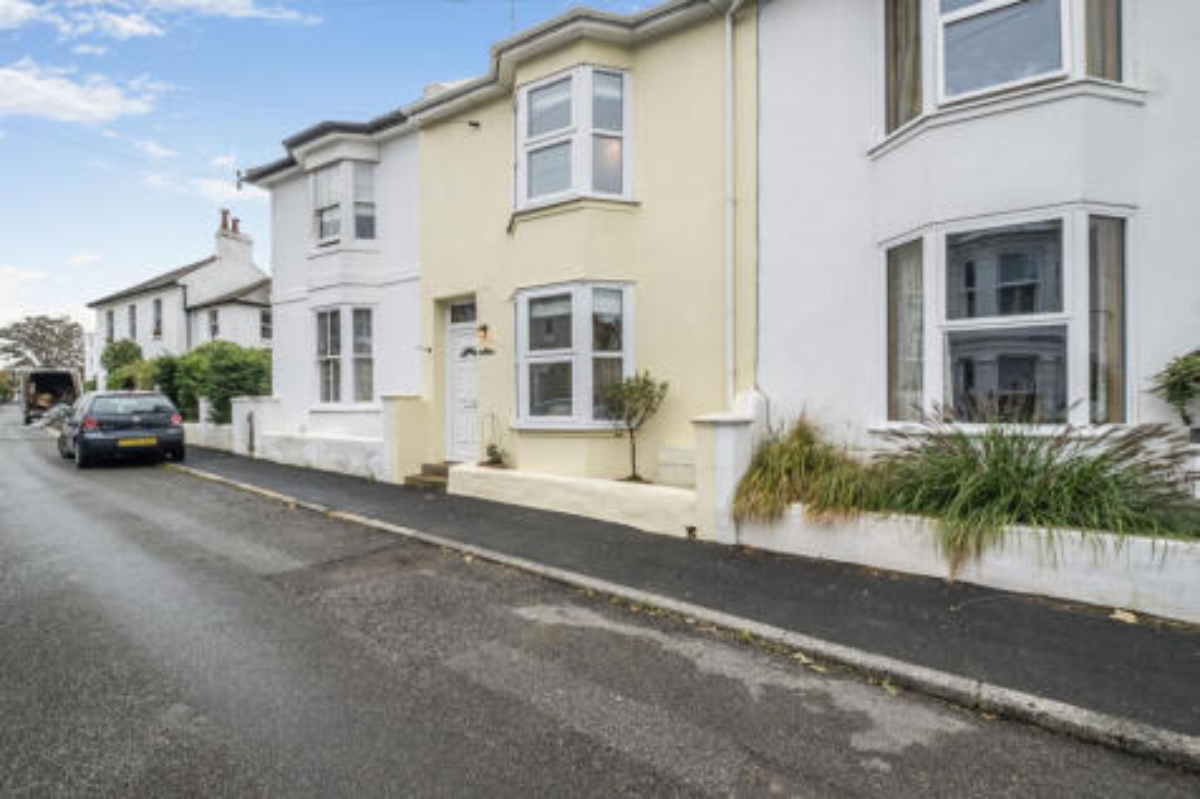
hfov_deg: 100.4
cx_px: 600
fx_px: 500
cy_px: 400
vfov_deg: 77.3
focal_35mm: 15
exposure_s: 1/25
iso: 400
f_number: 22
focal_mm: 10
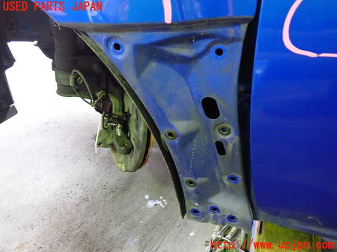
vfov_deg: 46.8
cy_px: 126
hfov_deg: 60.0
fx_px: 292
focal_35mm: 30
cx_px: 168
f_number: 2.3
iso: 800
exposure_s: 1/20
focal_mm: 5.4
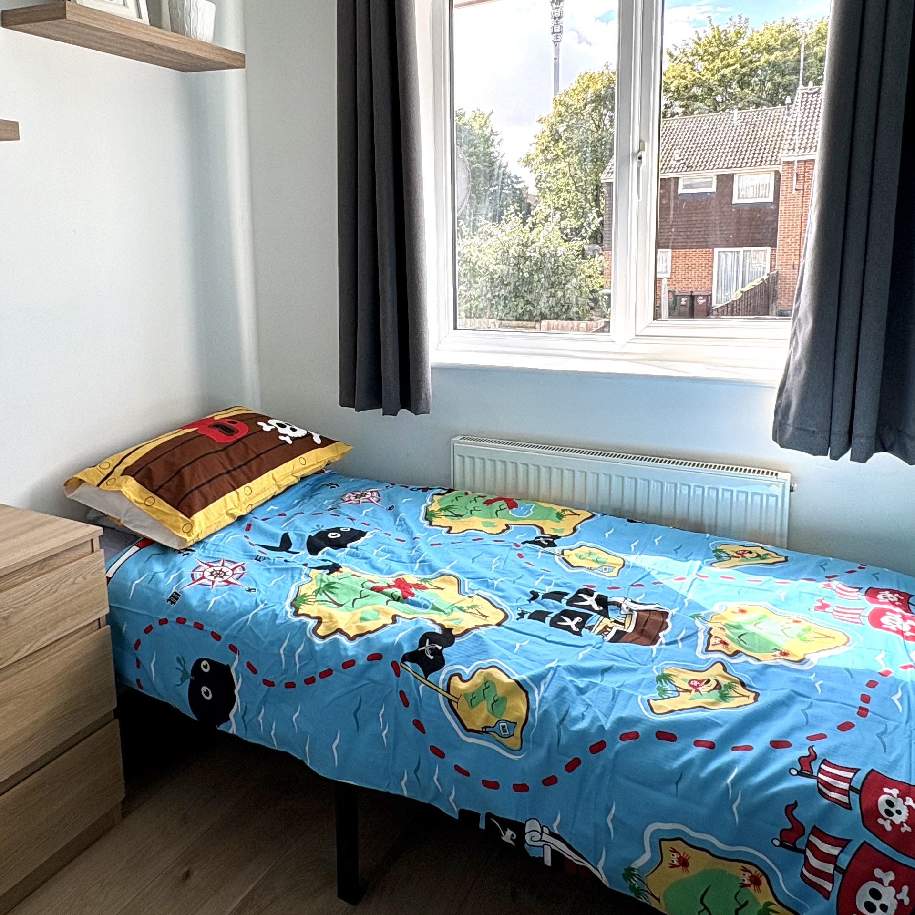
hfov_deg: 60.5
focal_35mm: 26
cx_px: 377
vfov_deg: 60.5
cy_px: 374
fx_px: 778
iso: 64
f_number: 2.2
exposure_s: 1/304
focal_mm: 2.22
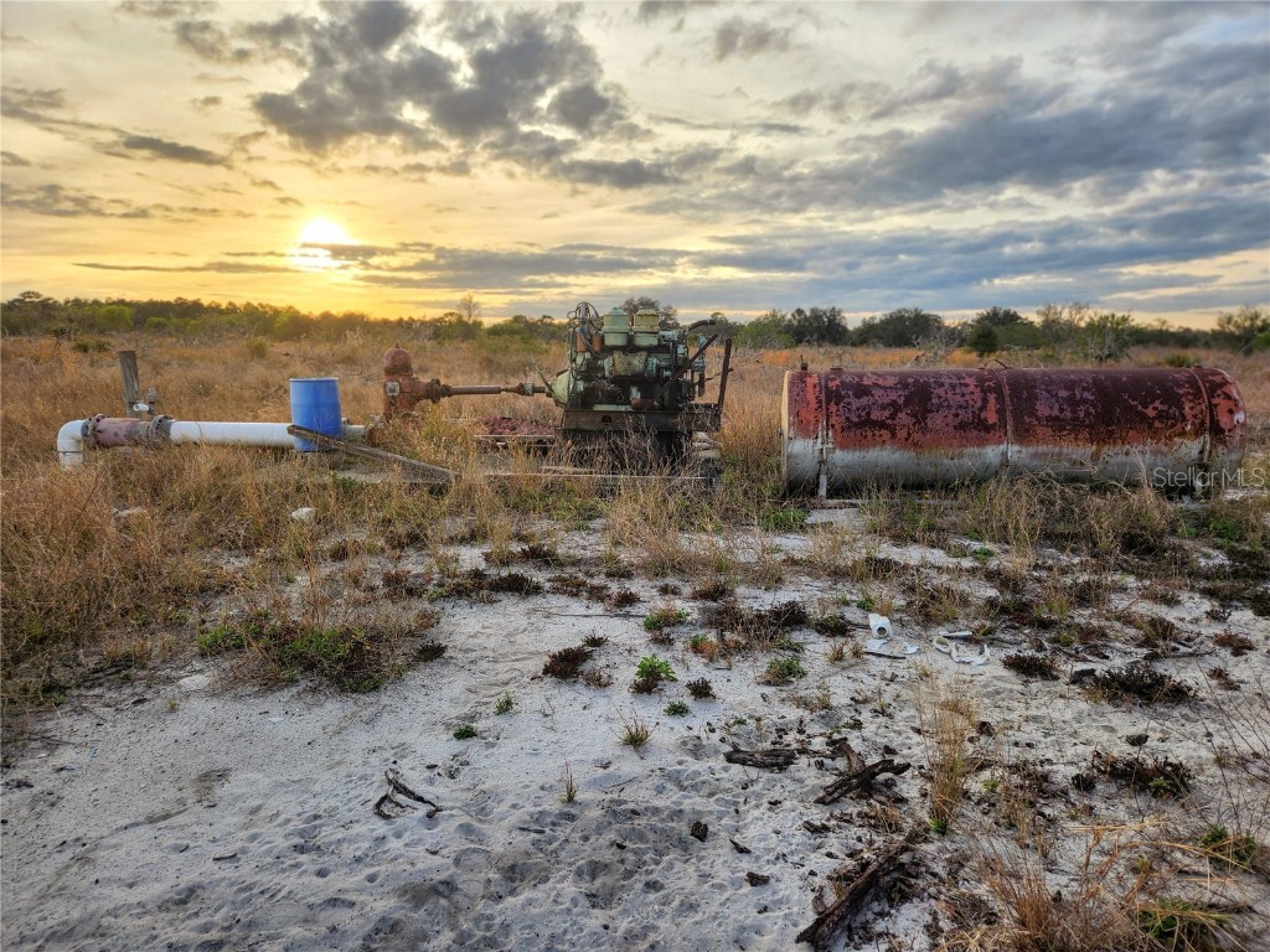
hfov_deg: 73.9
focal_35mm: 23
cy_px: 476
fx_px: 844
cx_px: 635
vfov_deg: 58.9
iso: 20
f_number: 1.8
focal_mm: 5.4
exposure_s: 1/507
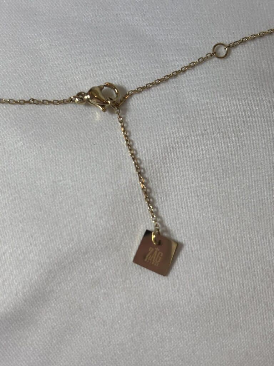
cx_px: 137
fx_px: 549
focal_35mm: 52
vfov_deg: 36.8
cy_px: 183
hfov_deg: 28.0
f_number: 1.6
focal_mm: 5.96
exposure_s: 1/211
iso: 32
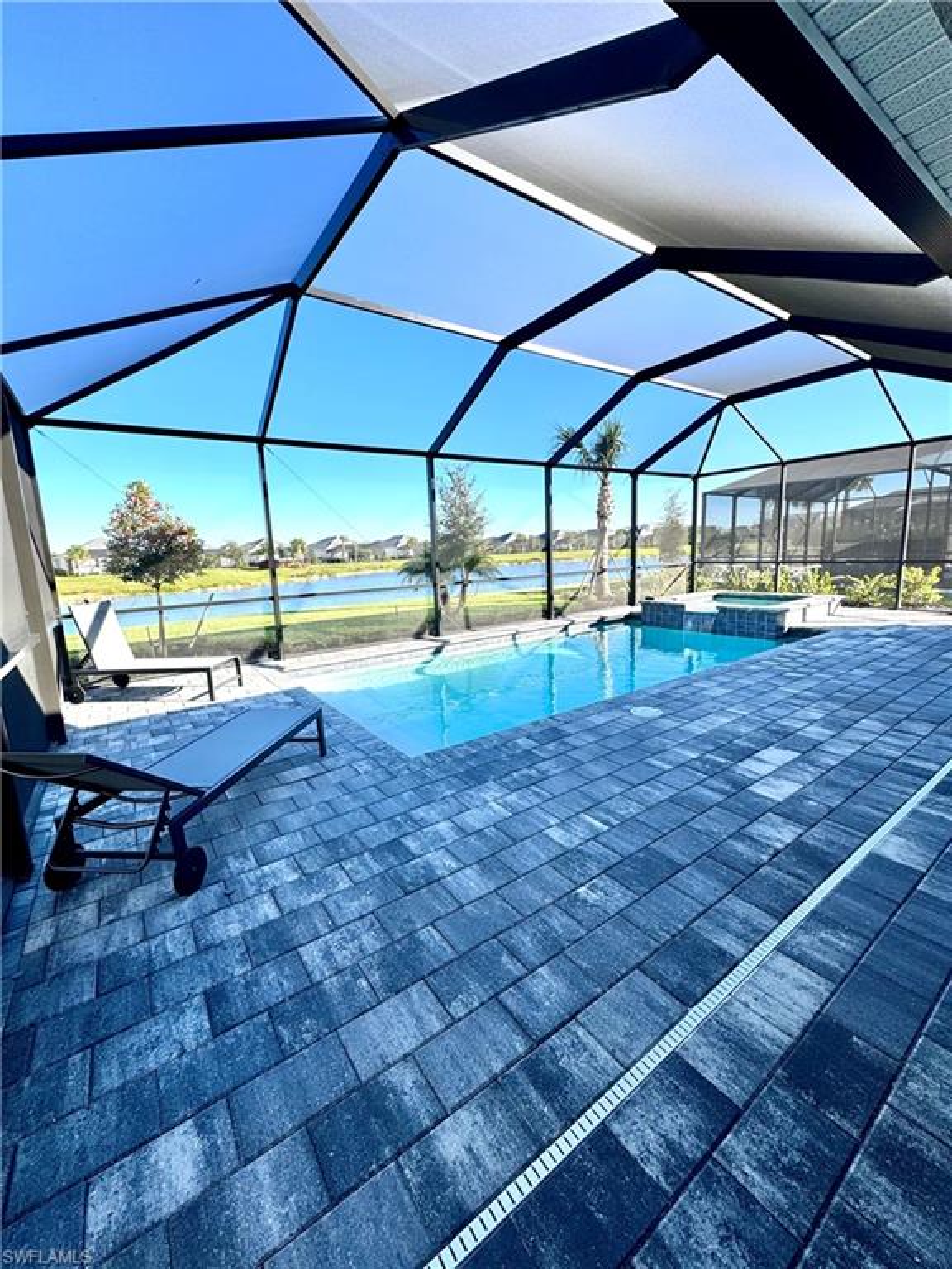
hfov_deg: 85.7
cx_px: 476
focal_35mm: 14
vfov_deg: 102.1
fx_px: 513
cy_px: 634
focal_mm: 2.22
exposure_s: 1/664
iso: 40
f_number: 2.2
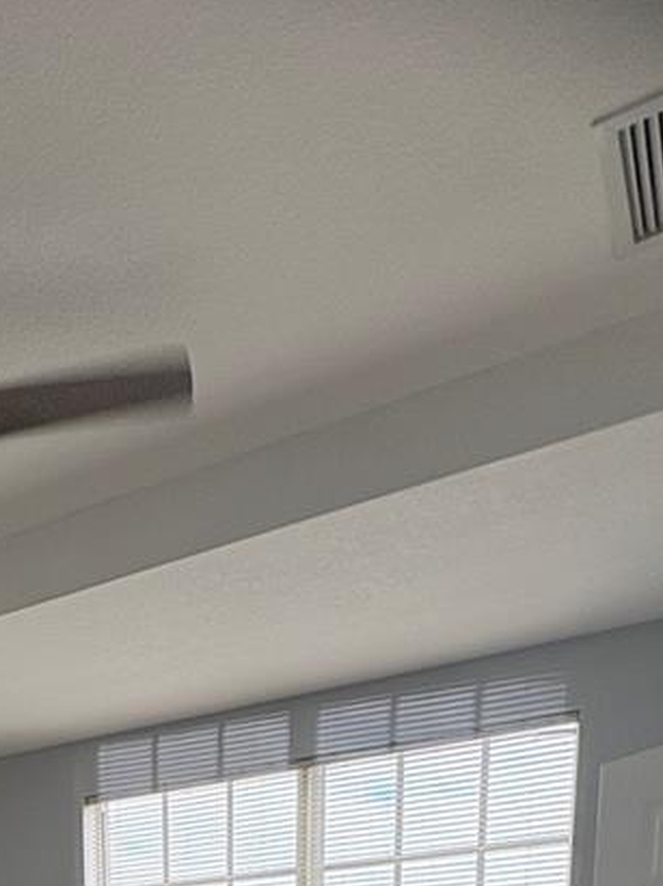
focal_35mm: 41
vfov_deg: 31.4
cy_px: 1230
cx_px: 63
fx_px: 1048
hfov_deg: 33.2
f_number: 2.2
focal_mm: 2.22
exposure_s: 1/132
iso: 64
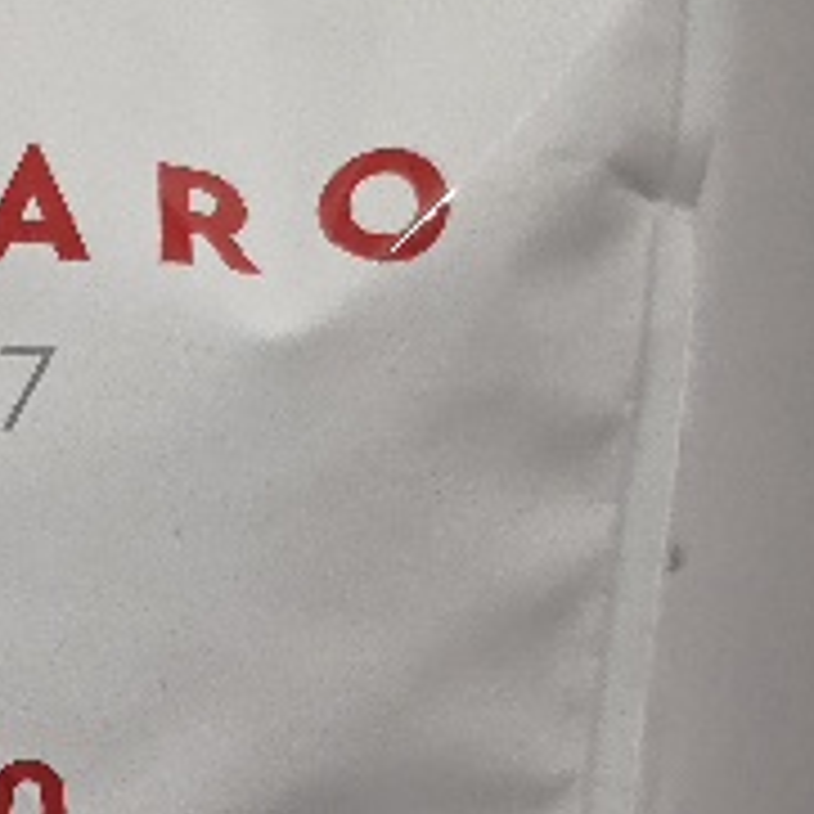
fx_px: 2394
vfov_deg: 19.0
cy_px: 720
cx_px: -184
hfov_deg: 18.2
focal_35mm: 90
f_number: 1.7
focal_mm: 6.3
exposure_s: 1/101
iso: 320
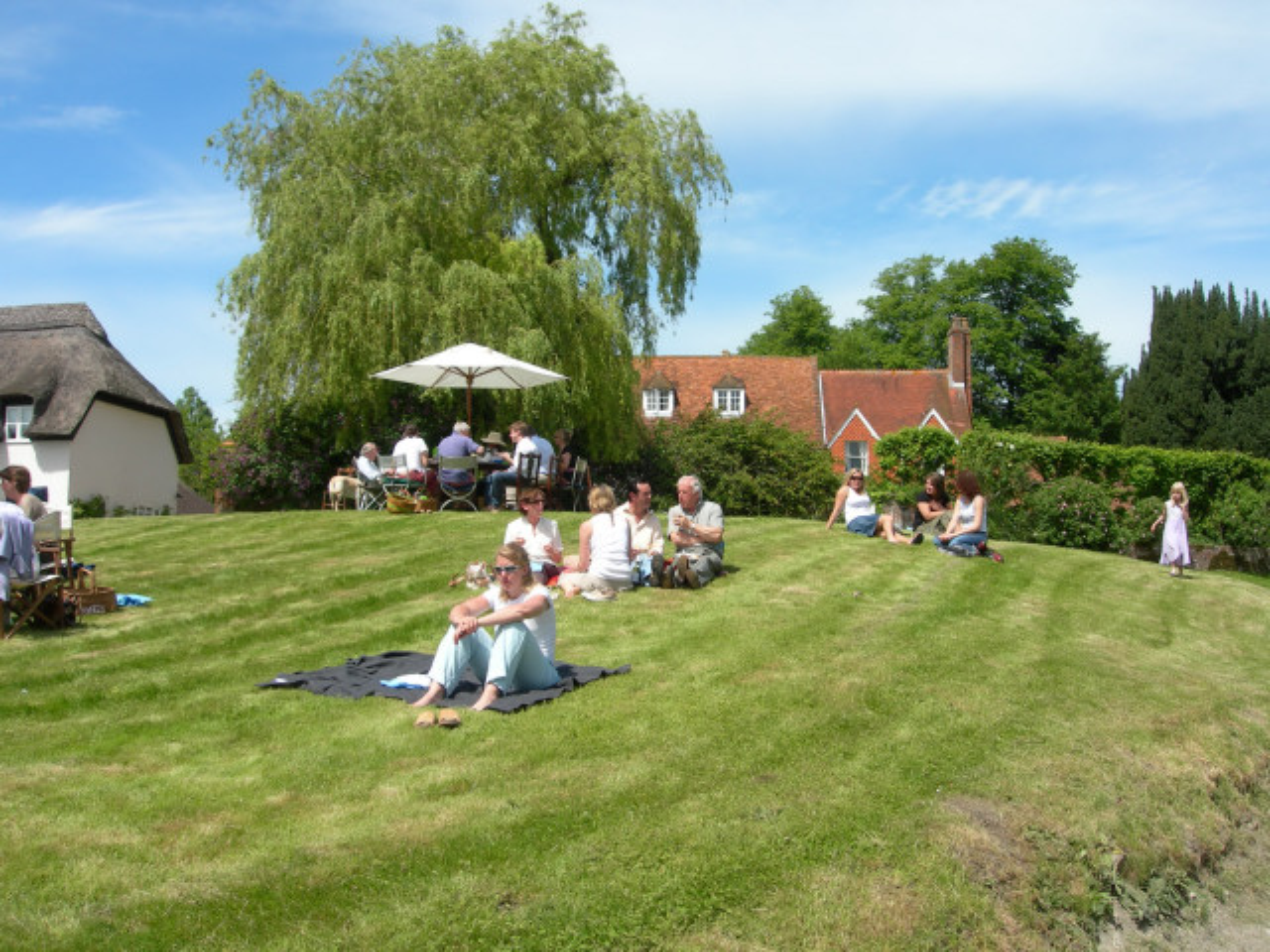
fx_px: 1394
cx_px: 635
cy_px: 476
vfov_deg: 37.7
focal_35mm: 38
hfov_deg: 49.0
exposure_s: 1/465
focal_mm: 7.8
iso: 50
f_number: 4.8
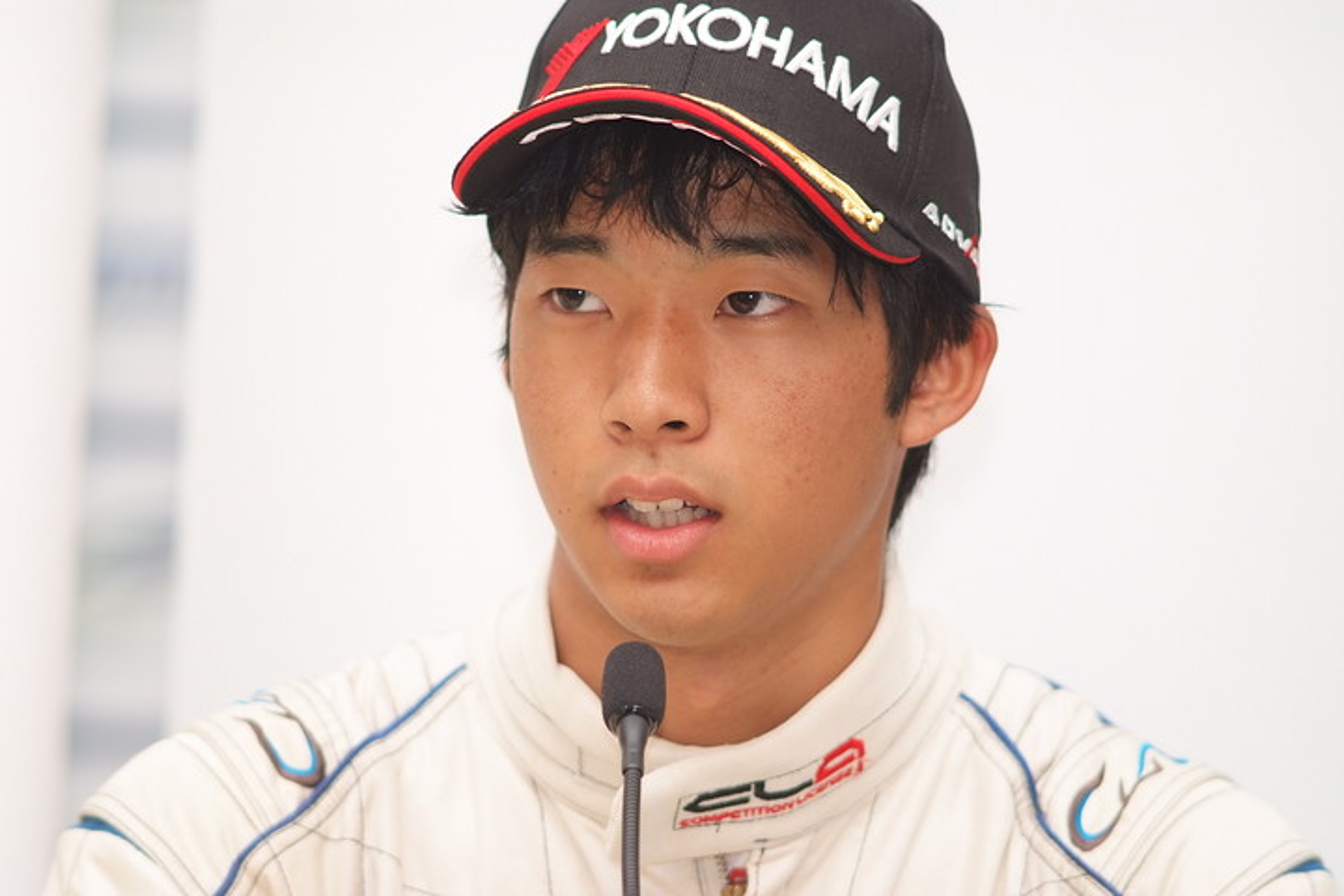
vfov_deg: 5.1
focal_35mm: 270
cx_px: 672
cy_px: 448
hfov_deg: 7.6
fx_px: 10079
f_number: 2.8
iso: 400
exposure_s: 1/250
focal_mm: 180
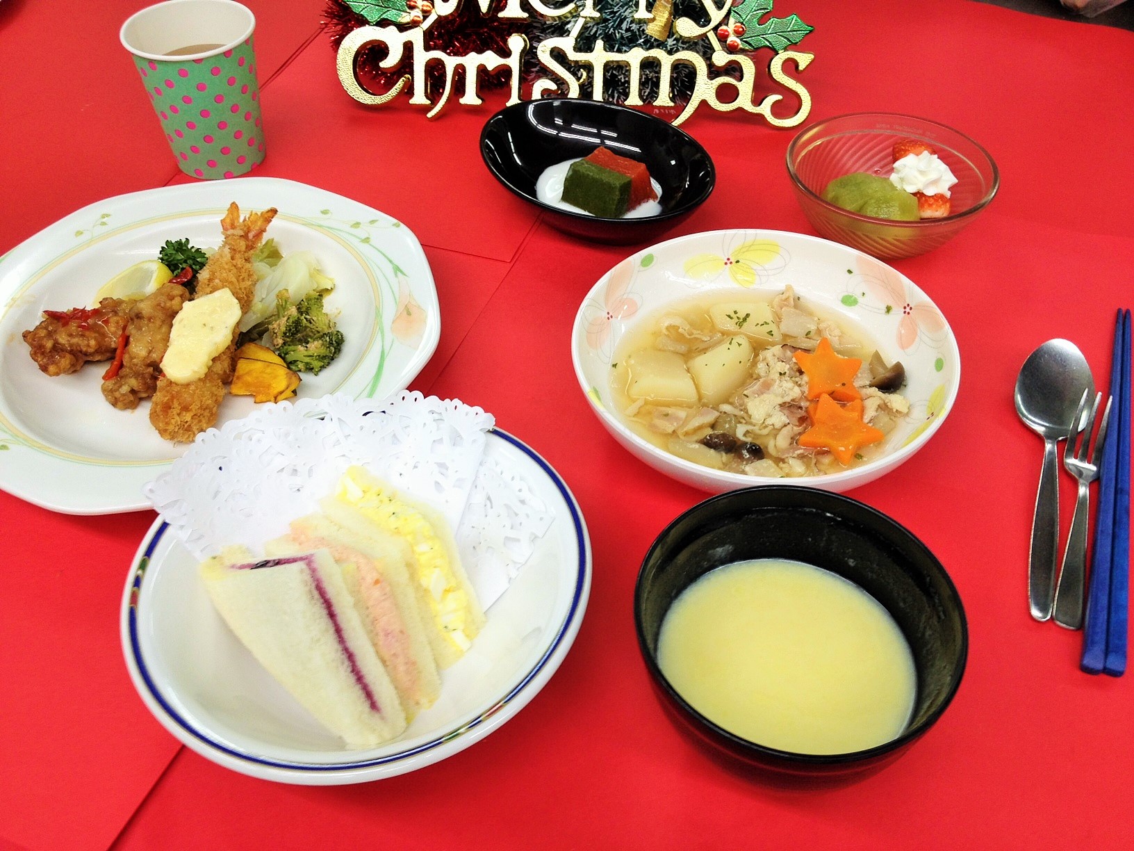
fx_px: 1147
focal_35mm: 35
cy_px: 426
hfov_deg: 52.6
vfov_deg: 40.7
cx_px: 567
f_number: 2.4
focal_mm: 4.28
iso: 50
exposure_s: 1/40
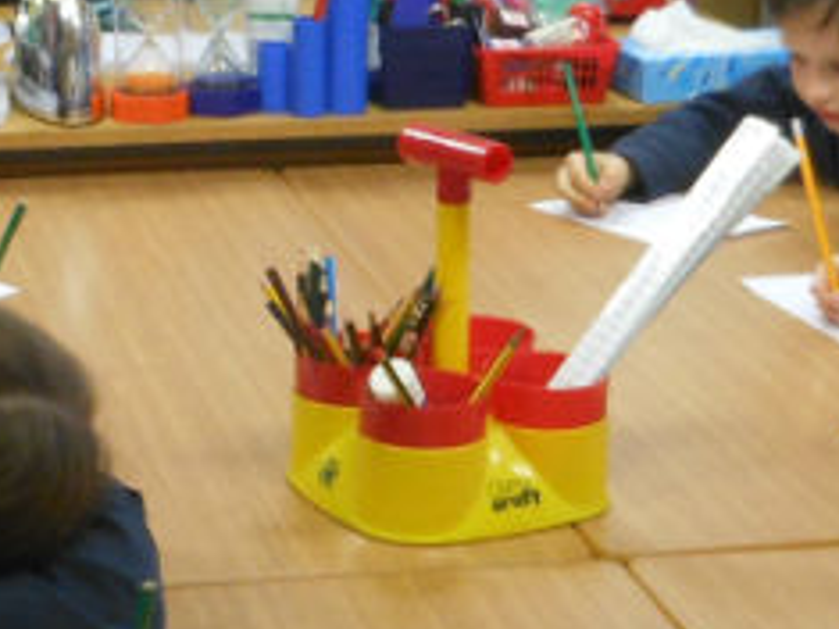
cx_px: 378
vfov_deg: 12.6
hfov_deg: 16.8
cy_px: 356
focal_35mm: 117
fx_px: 2834
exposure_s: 1/30
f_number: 3.7
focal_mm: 5
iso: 250
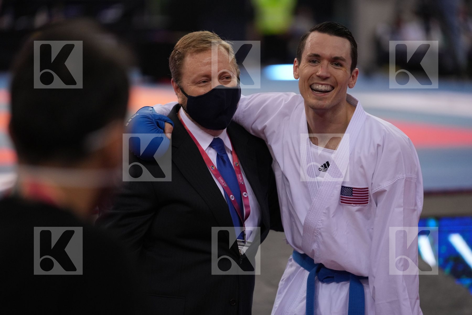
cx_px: 236
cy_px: 158
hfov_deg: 10.4
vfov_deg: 7.0
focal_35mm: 197
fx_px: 2583
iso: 2500
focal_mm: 197
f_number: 2.8
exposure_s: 1/1000
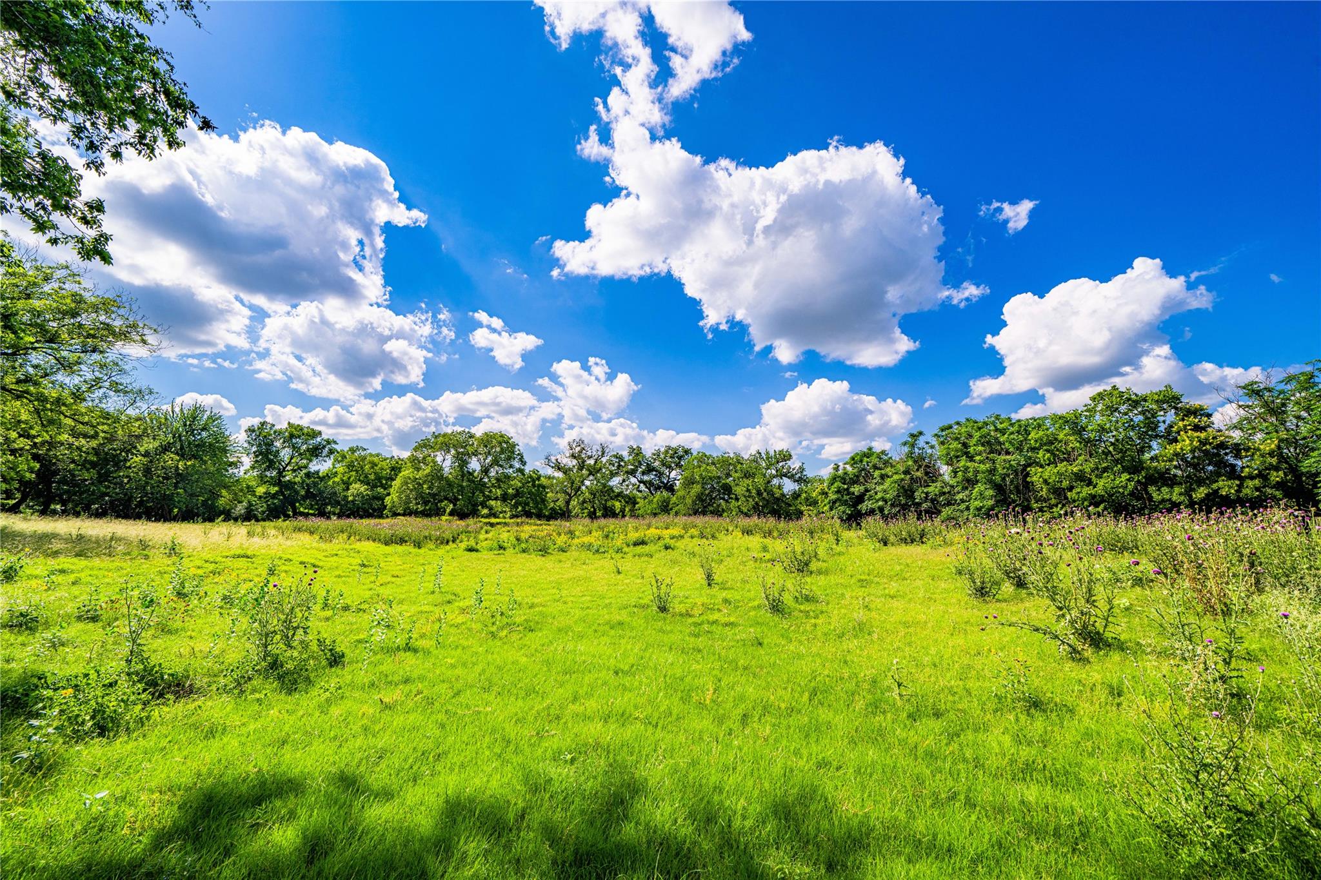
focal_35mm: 13
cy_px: 440
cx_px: 660
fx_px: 477
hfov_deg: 108.3
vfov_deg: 85.4
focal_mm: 13
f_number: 9
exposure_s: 1/250
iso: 100
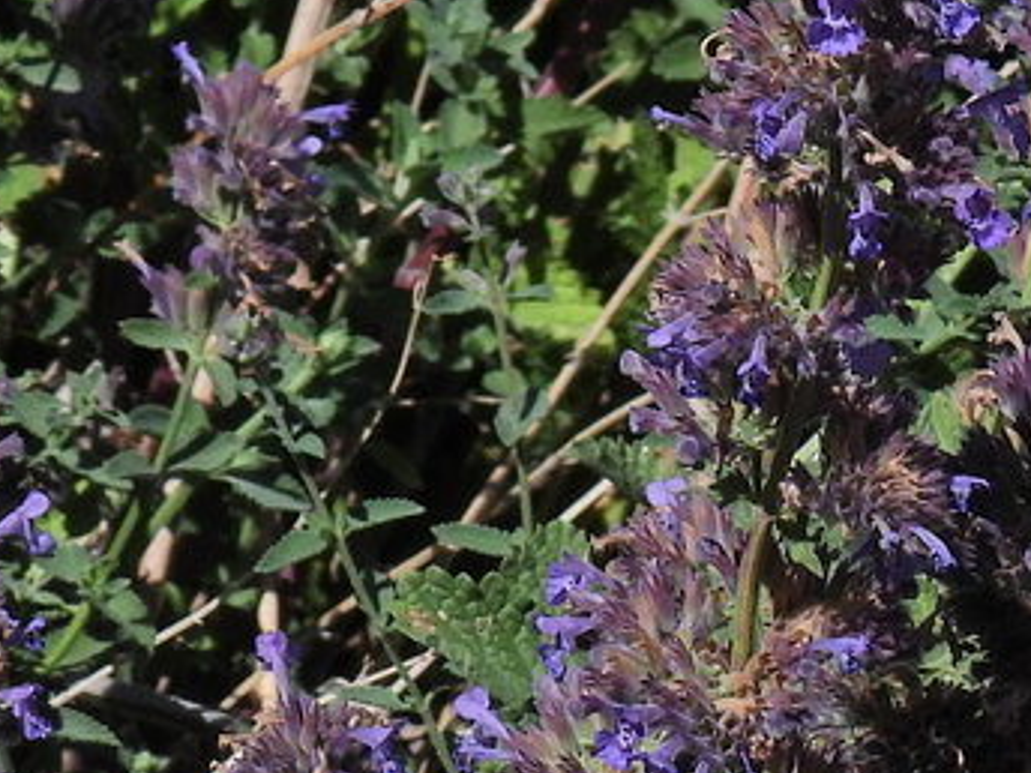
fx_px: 14952
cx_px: 1106
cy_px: 315
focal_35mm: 502
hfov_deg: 3.9
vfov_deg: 3.0
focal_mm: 24.1
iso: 100
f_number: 4.5
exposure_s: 1/1600
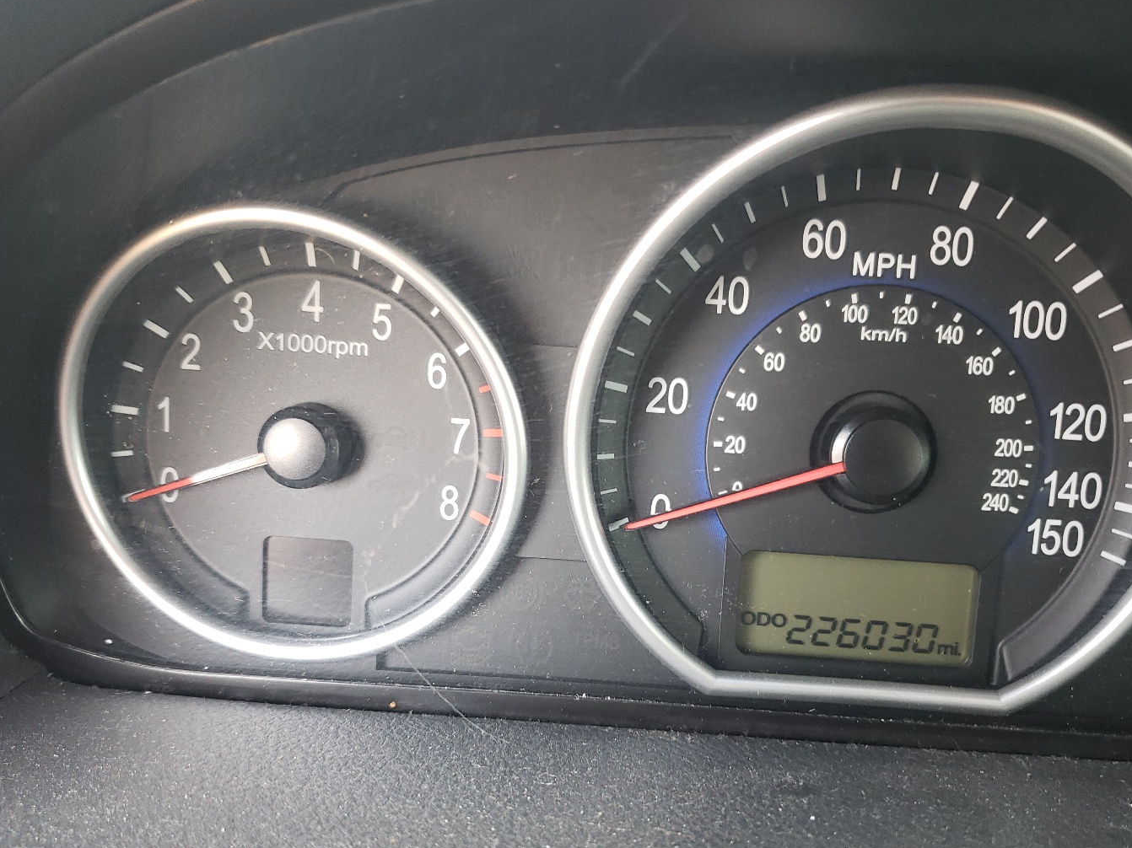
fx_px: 1014
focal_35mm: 31
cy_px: 494
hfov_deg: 58.3
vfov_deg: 45.3
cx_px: 594
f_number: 1.5
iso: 104
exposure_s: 1/60.2
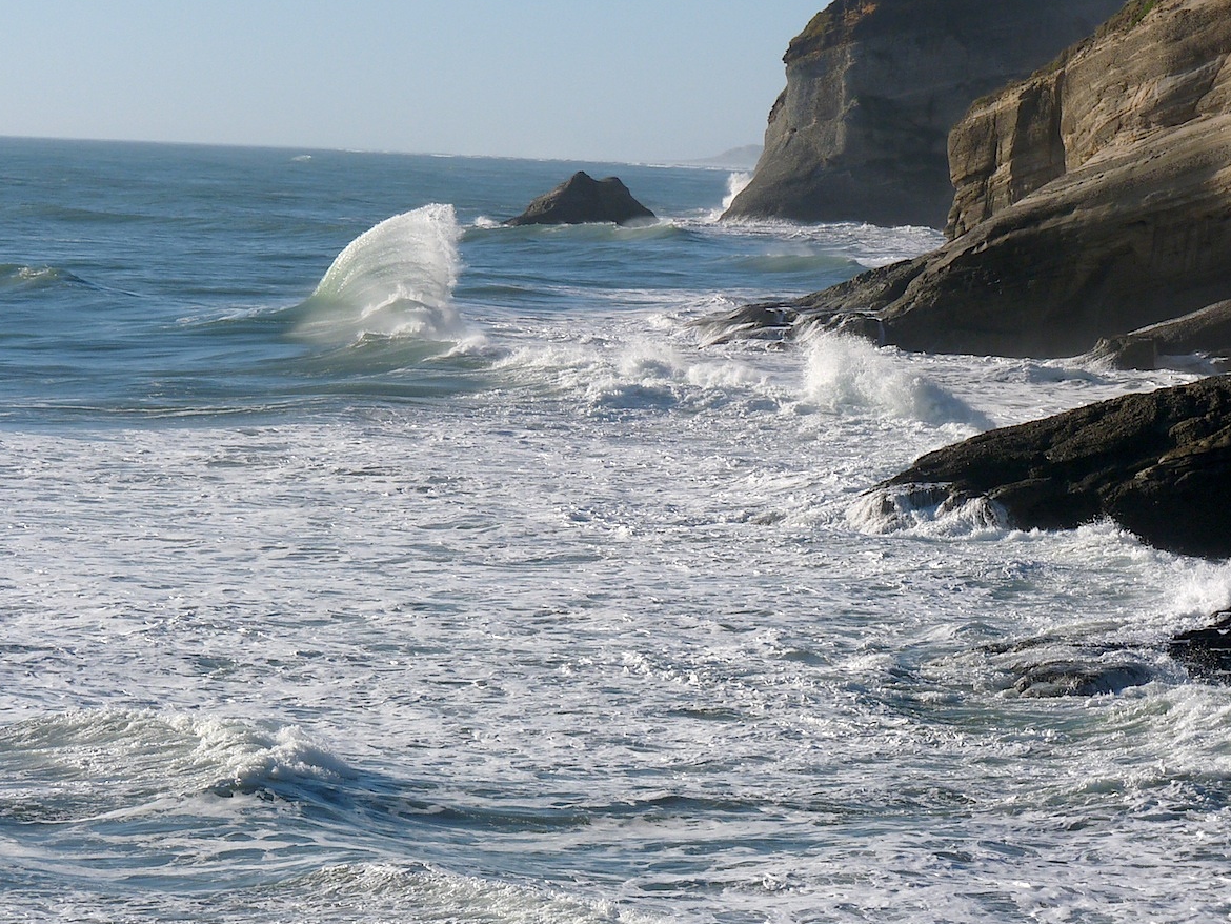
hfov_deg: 13.7
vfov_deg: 10.3
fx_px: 5122
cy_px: 368
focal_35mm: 144
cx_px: 598
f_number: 8
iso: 100
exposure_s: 1/500
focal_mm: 20.8
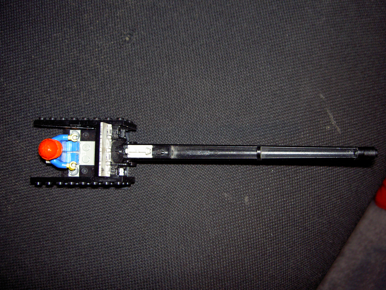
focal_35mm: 39
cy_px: 145
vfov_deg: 36.8
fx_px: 435
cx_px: 193
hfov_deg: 47.9
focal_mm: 8
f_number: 2.8
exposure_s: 1/60
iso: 200
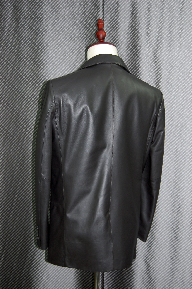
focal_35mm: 48
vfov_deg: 41.1
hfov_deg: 28.0
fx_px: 385
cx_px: 96
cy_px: 144
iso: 400
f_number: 4.5
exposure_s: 1/60
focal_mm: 32
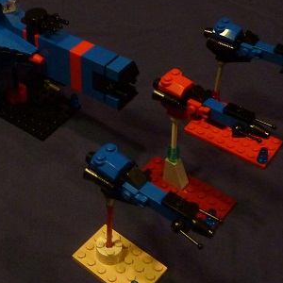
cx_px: 41
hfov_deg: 28.2
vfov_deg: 28.7
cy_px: 76
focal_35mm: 59
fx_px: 546
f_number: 3.3
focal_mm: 4.1
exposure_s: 1/30
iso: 400
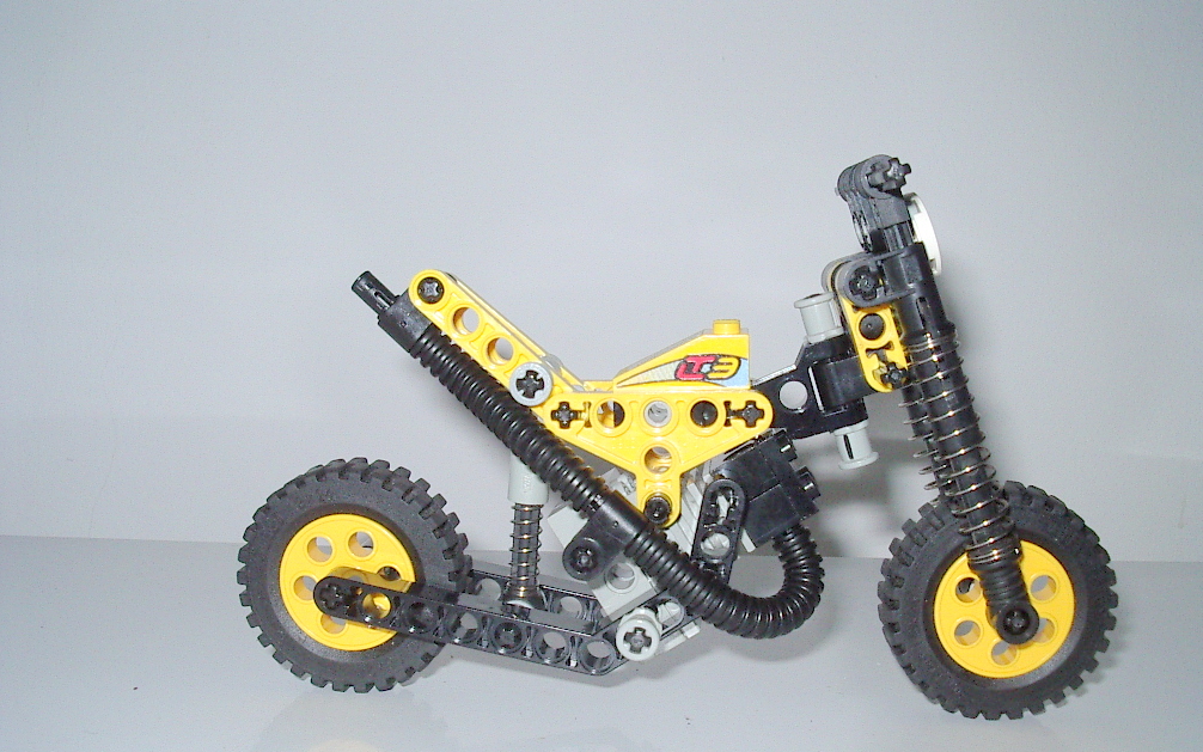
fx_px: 1344
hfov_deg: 48.2
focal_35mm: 41
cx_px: 605
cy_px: 430
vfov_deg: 31.2
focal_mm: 5.8
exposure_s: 1/60
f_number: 4.8
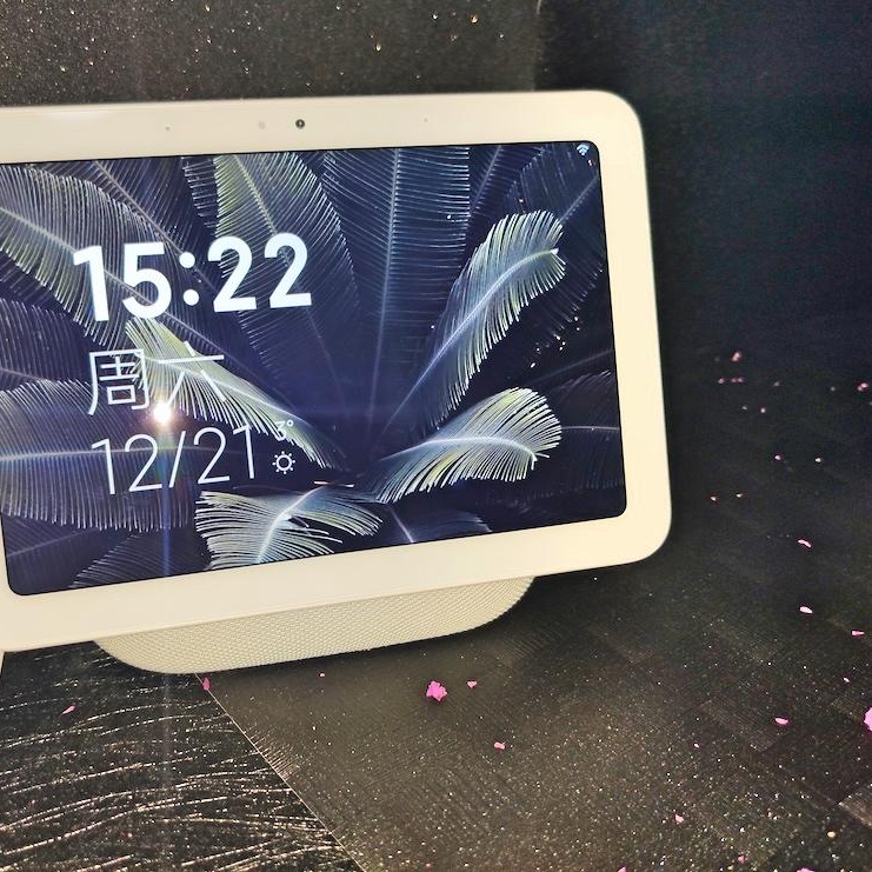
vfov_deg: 52.5
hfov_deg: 51.8
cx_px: 311
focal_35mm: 31
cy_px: 432
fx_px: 883
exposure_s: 1/120
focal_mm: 4.75
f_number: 1.47
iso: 257
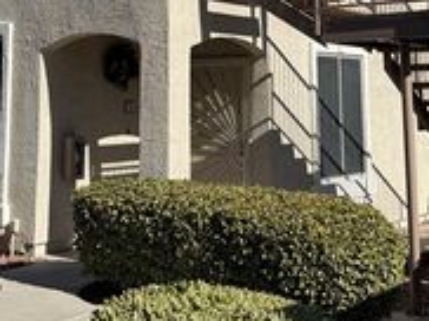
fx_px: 817
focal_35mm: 66
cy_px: -13
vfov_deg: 21.3
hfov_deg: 29.4
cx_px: 172
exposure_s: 1/6173
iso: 80
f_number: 1.78
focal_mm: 6.76
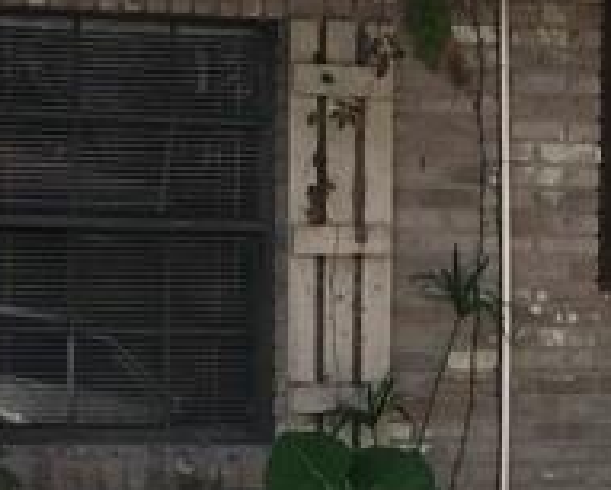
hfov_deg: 12.7
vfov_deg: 10.1
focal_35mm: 152
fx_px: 2750
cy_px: 500
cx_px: 425
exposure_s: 1/1425
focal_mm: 4.15
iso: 25
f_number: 2.2
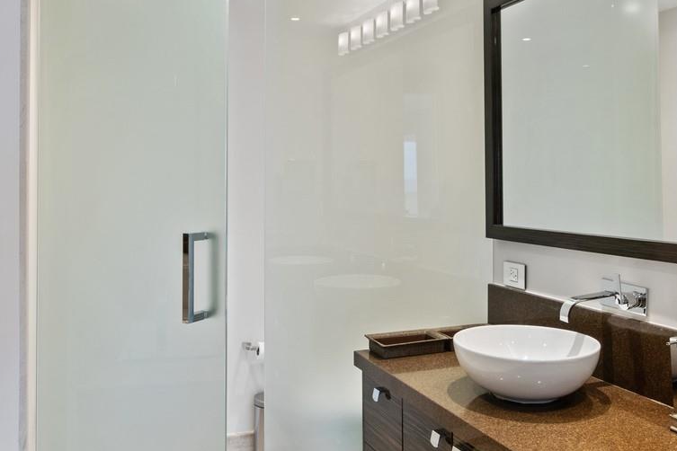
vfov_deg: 38.8
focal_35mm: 34
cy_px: 185
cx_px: 345
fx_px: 639
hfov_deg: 55.8
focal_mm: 16
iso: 400
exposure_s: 1/4
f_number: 11
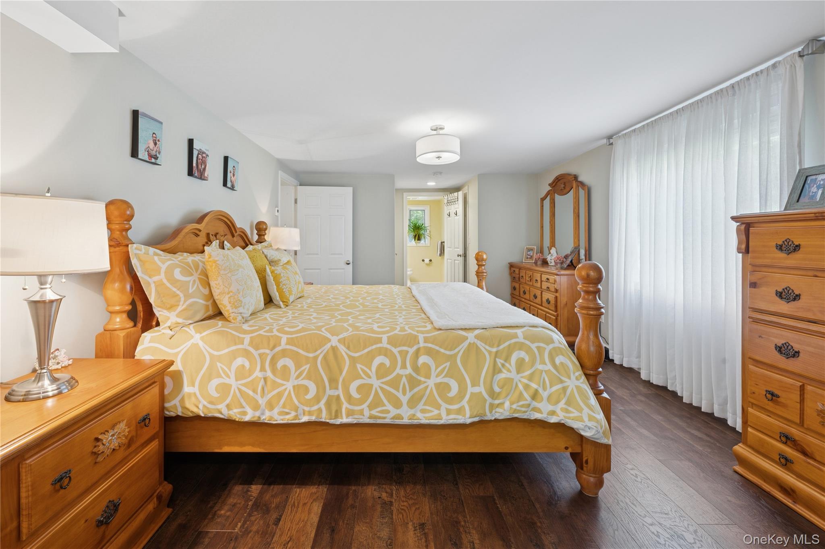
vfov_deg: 77.2
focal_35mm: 15
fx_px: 343
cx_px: 412
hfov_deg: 100.4
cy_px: 274
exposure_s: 1/3
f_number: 11
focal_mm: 15
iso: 200
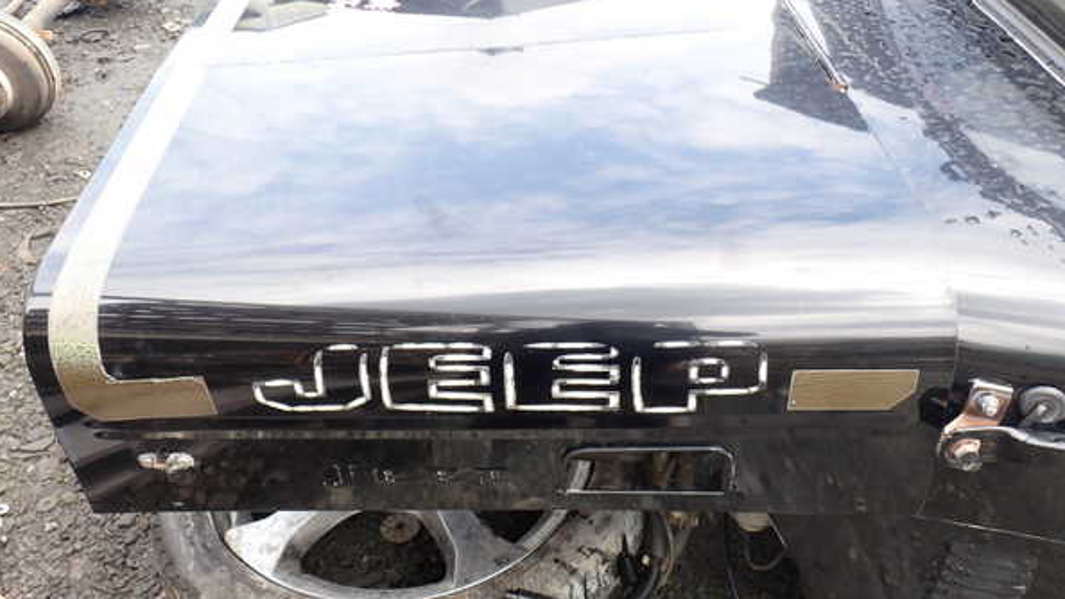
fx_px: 932
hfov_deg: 59.5
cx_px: 531
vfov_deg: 35.6
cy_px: 258
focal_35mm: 33
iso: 100
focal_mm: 5.4
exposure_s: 1/125
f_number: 3.2
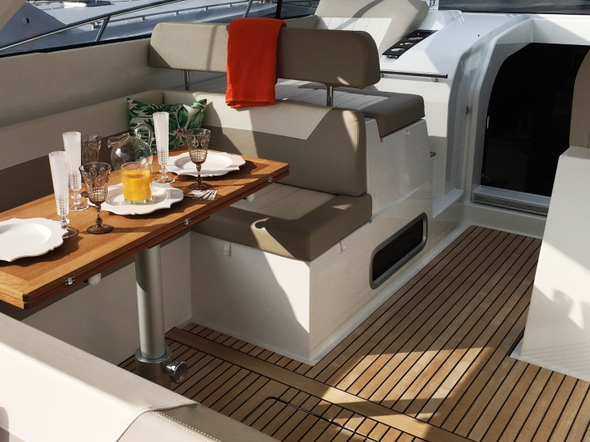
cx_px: 189
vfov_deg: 34.1
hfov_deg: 44.1
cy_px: 155
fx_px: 716
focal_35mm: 42
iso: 25
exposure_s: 1/2404
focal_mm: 4.15
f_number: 2.2
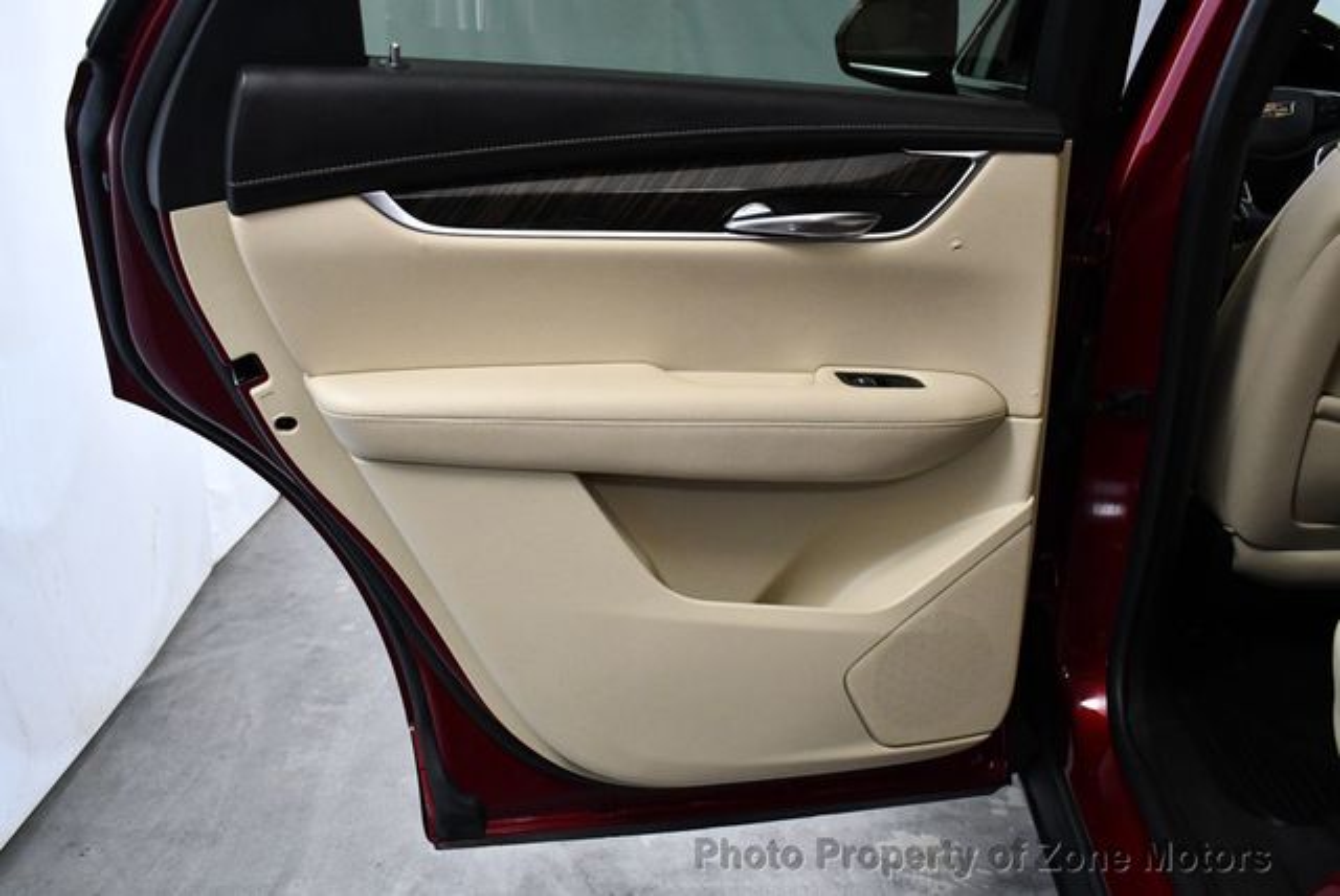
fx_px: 1341
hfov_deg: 53.1
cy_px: 448
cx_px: 670
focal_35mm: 36
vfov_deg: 36.9
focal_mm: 18
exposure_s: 1/125
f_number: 3.5
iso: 1800
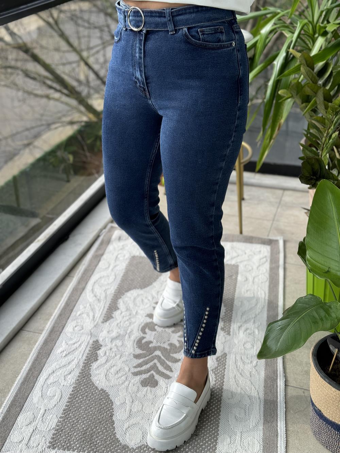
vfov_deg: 39.7
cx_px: 170
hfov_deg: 30.3
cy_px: 226
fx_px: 629
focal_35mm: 48
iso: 64
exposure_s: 1/383
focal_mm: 6.86
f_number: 1.78
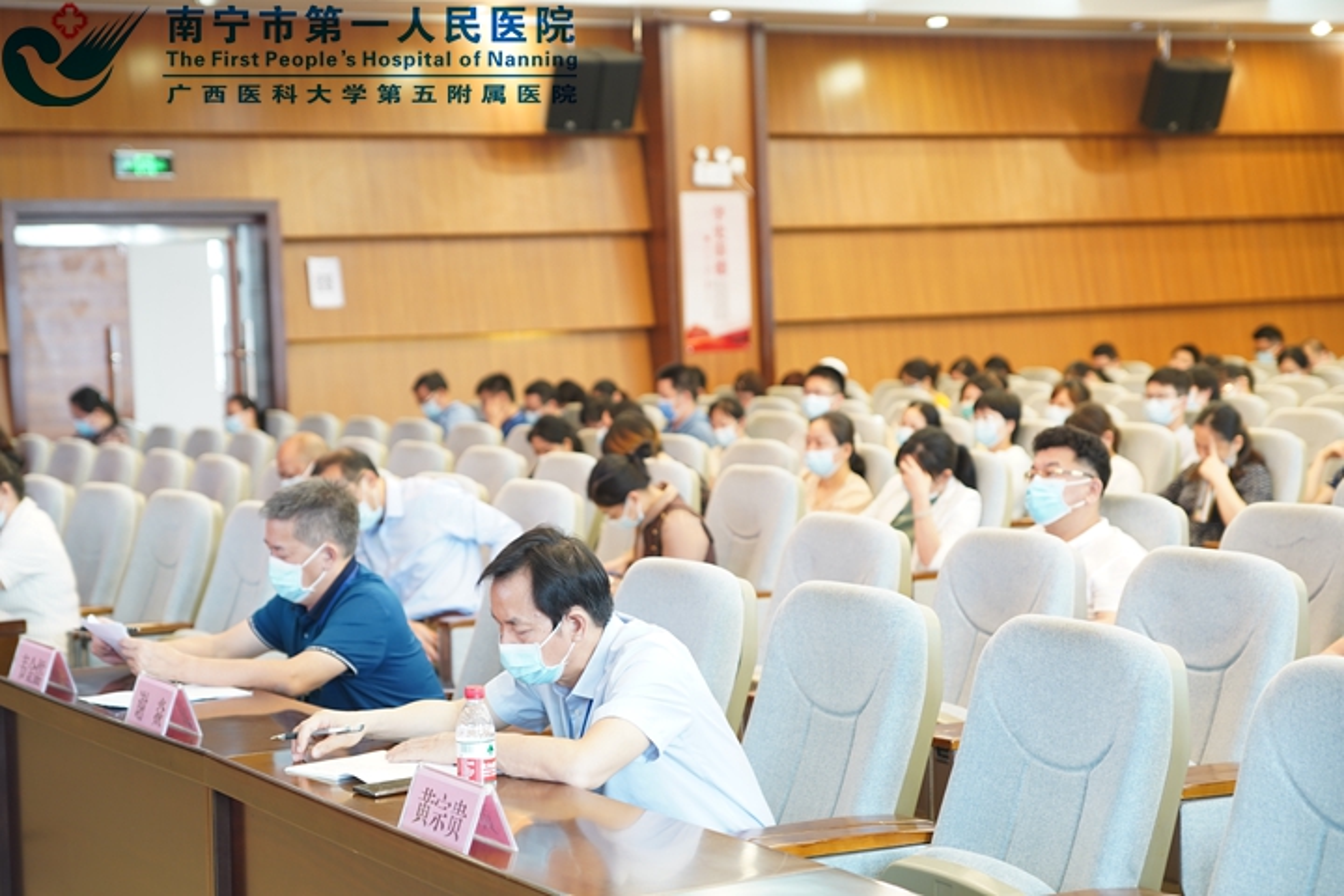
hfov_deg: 28.8
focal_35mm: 70
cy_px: 448
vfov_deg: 19.5
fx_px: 2613
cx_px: 672
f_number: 3.5
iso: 400
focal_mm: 70
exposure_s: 1/20
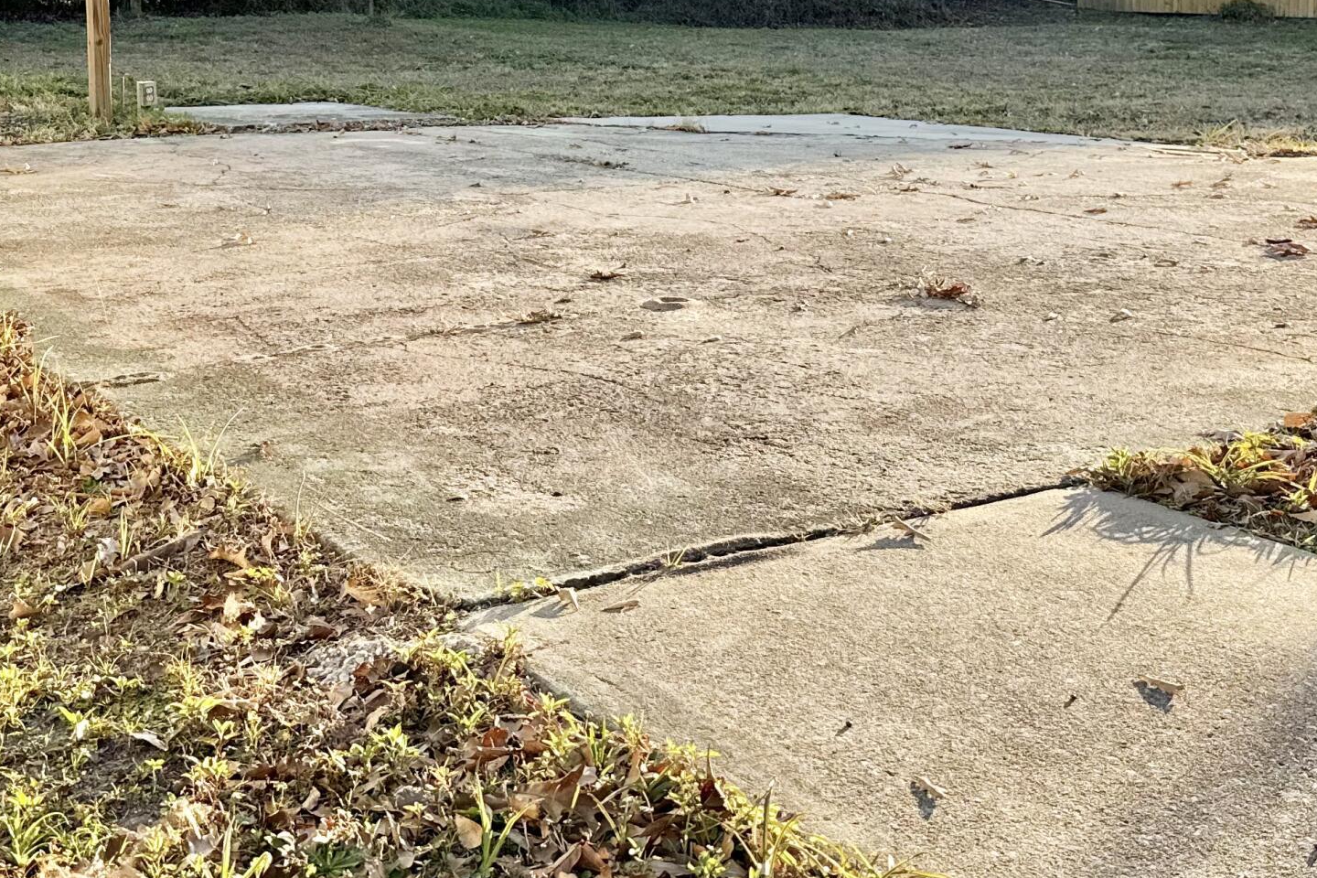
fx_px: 1902
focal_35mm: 52
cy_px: 80
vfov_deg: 25.2
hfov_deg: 38.0
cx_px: 502
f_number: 1.78
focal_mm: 6.76
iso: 100
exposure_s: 1/3425
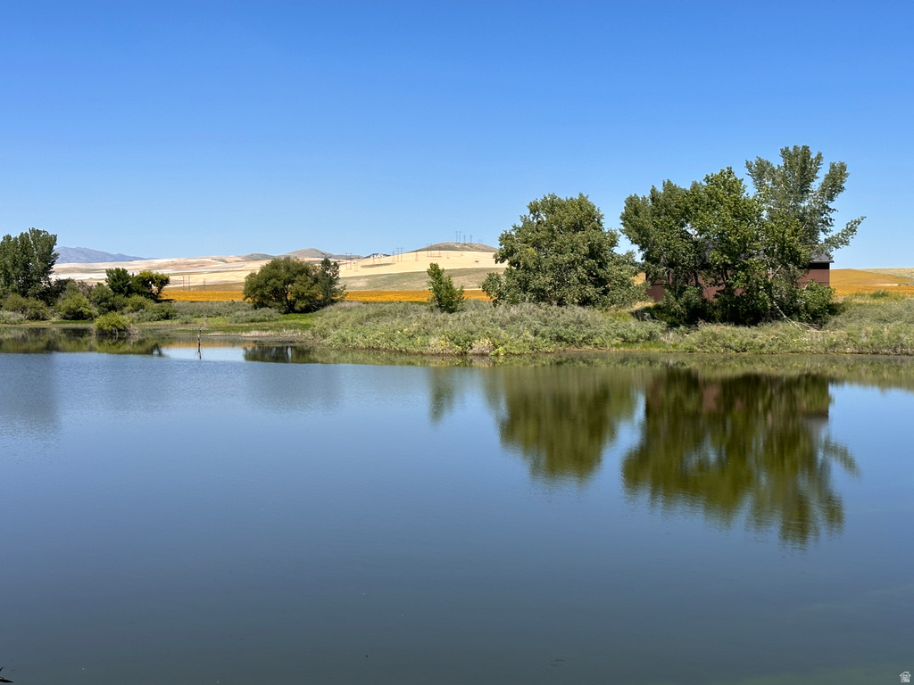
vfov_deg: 30.3
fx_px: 1267
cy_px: 342
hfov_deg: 39.7
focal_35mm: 48
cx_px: 457
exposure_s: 1/4184
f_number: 1.78
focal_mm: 6.86
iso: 64
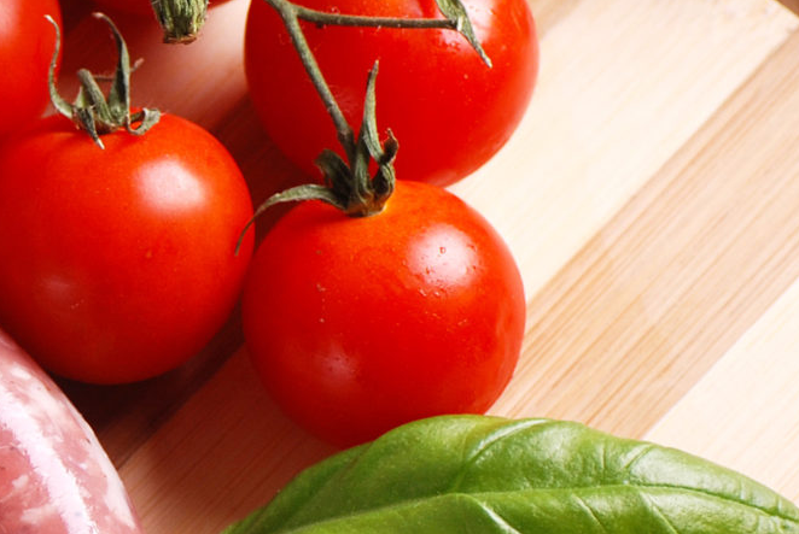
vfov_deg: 2.6
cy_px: 787
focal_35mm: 522
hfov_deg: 3.9
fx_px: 11598
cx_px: -558
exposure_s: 1/100
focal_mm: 90
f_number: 7.1
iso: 100
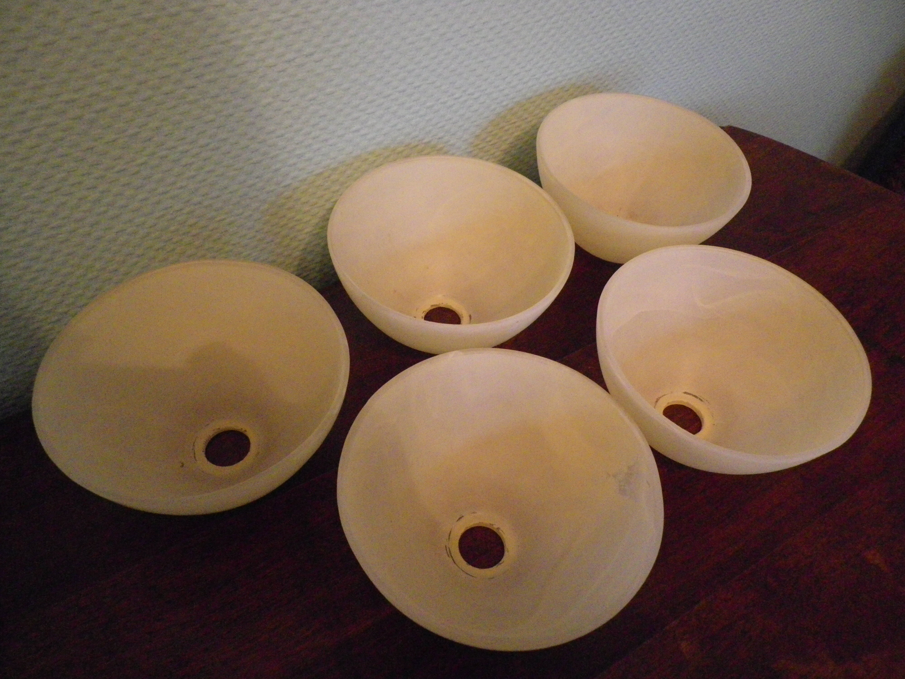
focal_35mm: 28
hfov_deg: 63.4
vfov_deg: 49.7
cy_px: 340
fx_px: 732
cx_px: 452
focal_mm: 4.9
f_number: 2.6
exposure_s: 1/50
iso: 800
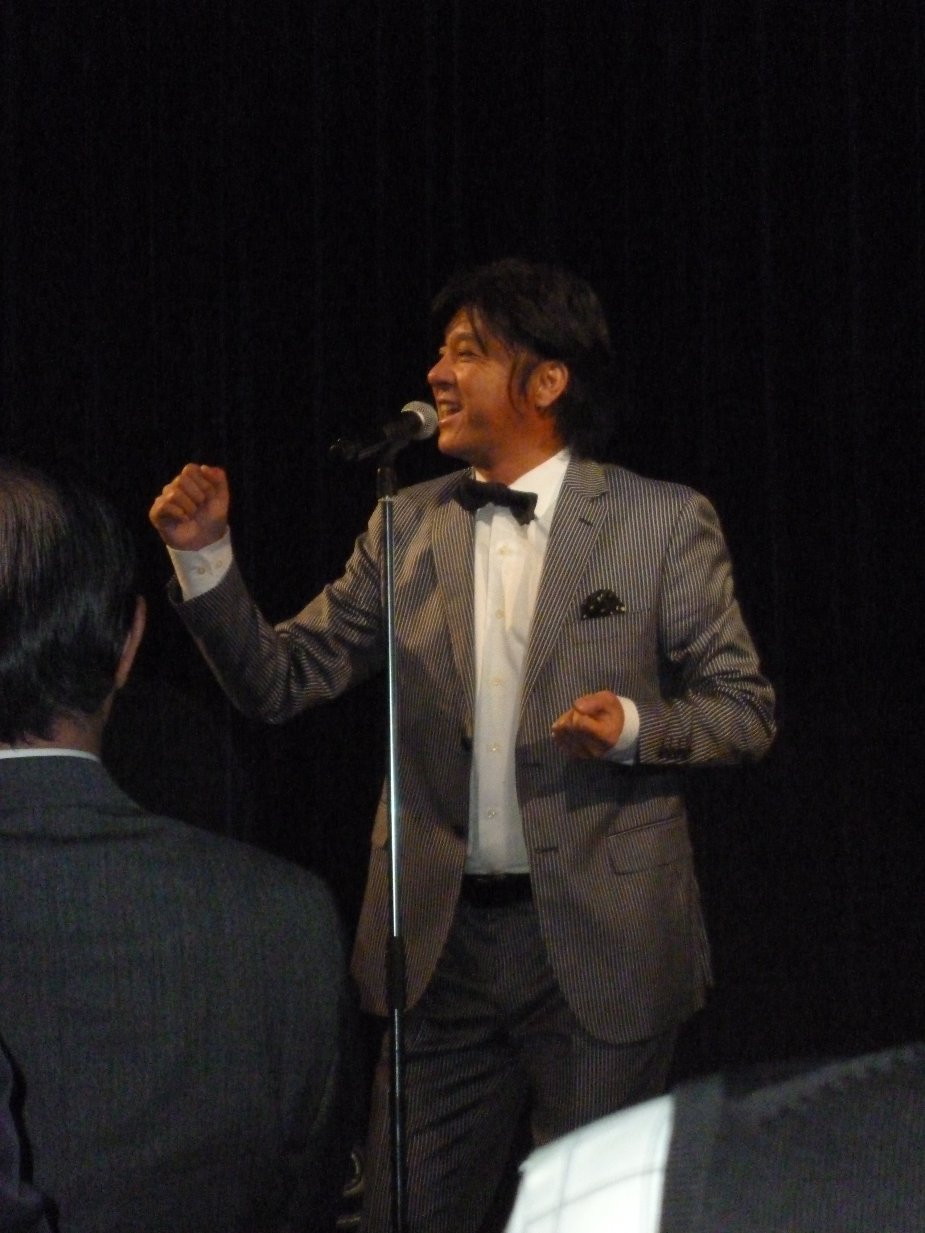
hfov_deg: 11.9
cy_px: 616
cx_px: 462
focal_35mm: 125
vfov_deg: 15.8
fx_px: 4454
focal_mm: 22.5
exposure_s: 1/500
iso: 1000
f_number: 5.9
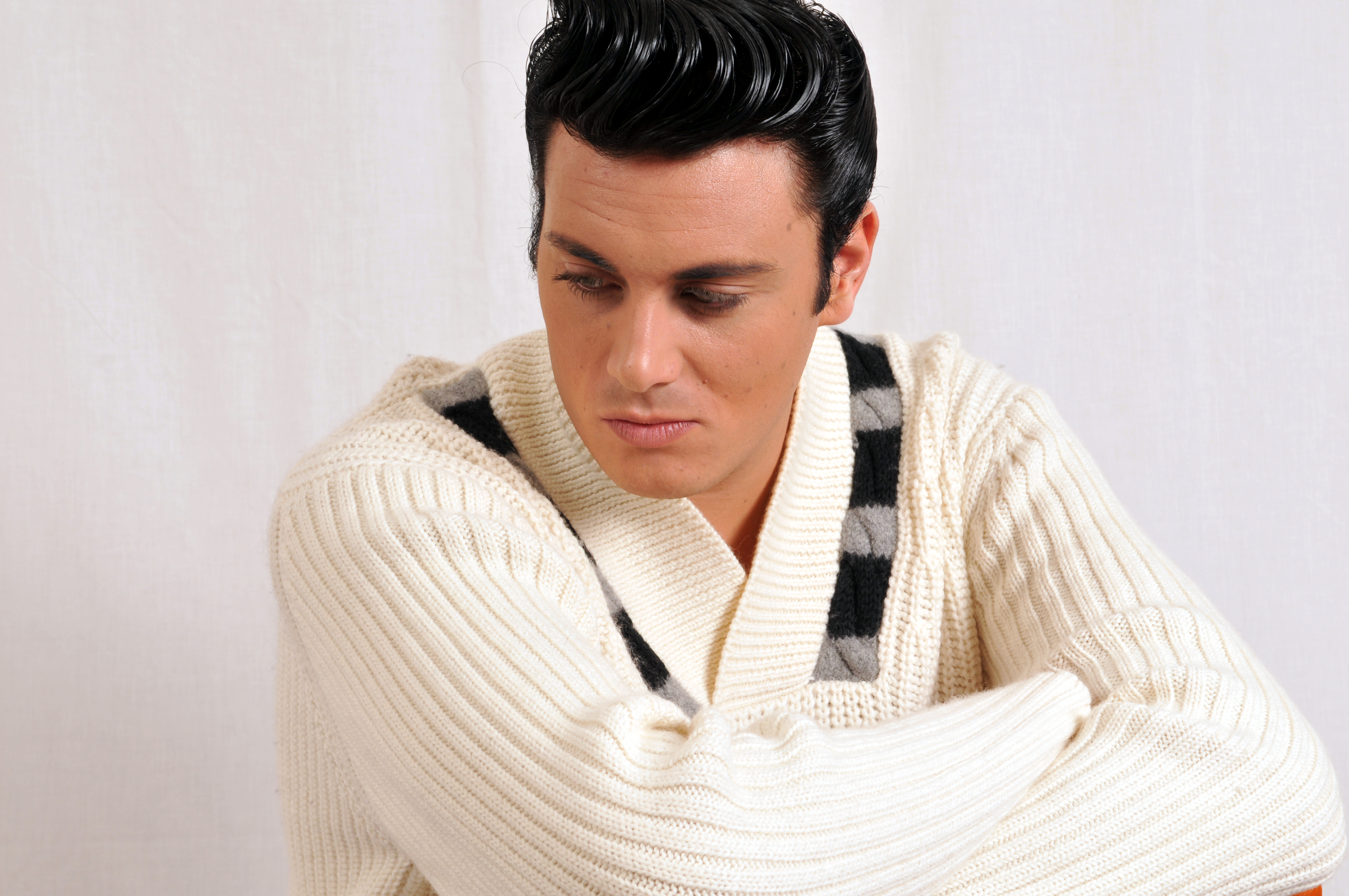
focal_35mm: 82
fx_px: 3088
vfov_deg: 16.5
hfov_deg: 24.6
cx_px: 674
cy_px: 448
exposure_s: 1/125
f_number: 11
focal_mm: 55
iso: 200
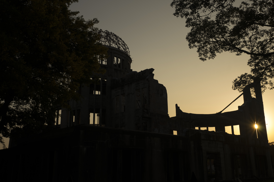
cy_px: 91
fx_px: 274
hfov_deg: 53.1
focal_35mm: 36
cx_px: 137
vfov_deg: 36.9
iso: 100
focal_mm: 24
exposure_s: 1/100
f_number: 7.1
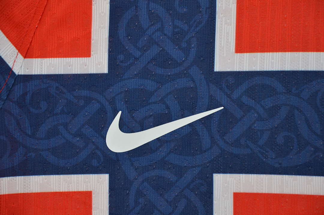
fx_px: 1416
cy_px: 108
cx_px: 162
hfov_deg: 13.1
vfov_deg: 8.7
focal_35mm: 158
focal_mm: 105
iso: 400
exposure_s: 1/200
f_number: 8
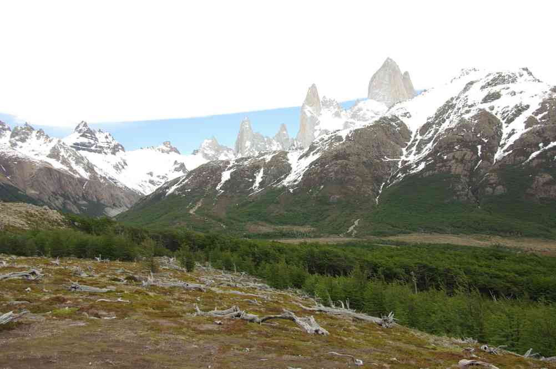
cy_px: 184
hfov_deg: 60.3
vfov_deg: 42.2
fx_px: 478
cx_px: 278
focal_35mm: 31
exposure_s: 1/180
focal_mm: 20.6
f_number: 6.7
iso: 100
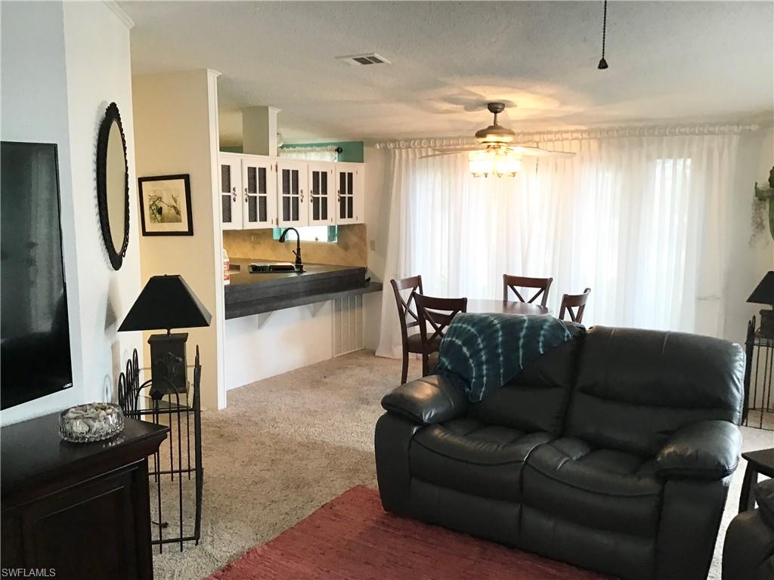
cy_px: 290
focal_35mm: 31
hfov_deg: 58.4
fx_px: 693
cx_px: 387
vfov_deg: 45.4
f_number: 2.4
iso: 100
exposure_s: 1/30
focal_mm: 3.3
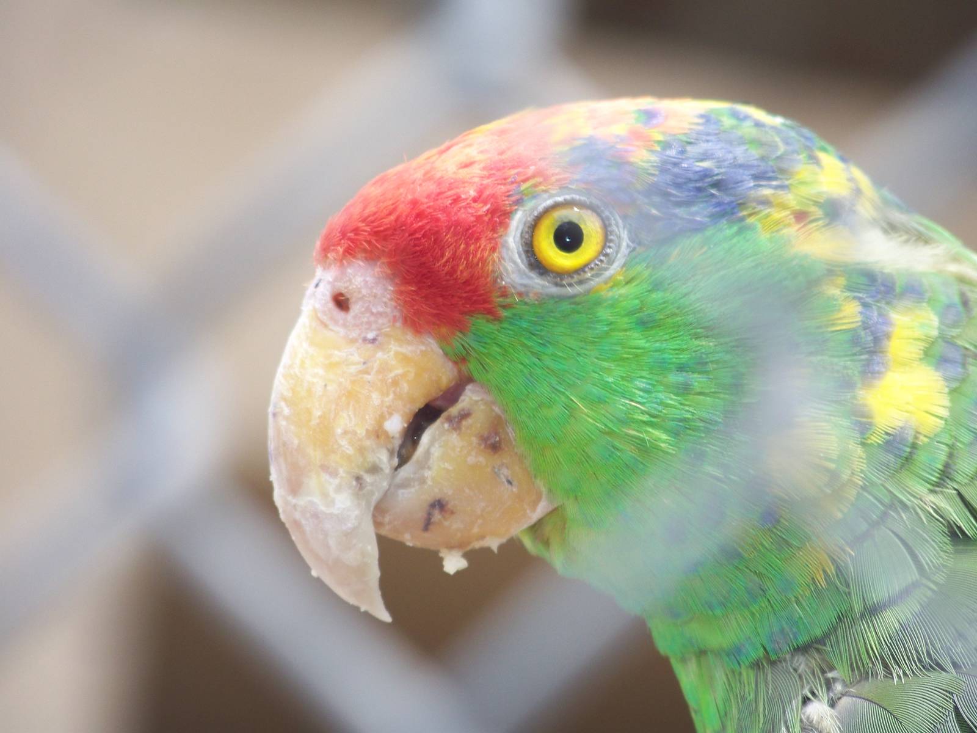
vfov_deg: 3.4
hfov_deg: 4.6
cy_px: 366
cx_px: 488
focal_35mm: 432
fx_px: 12193
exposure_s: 1/100
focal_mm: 70.2
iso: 64
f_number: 4.8
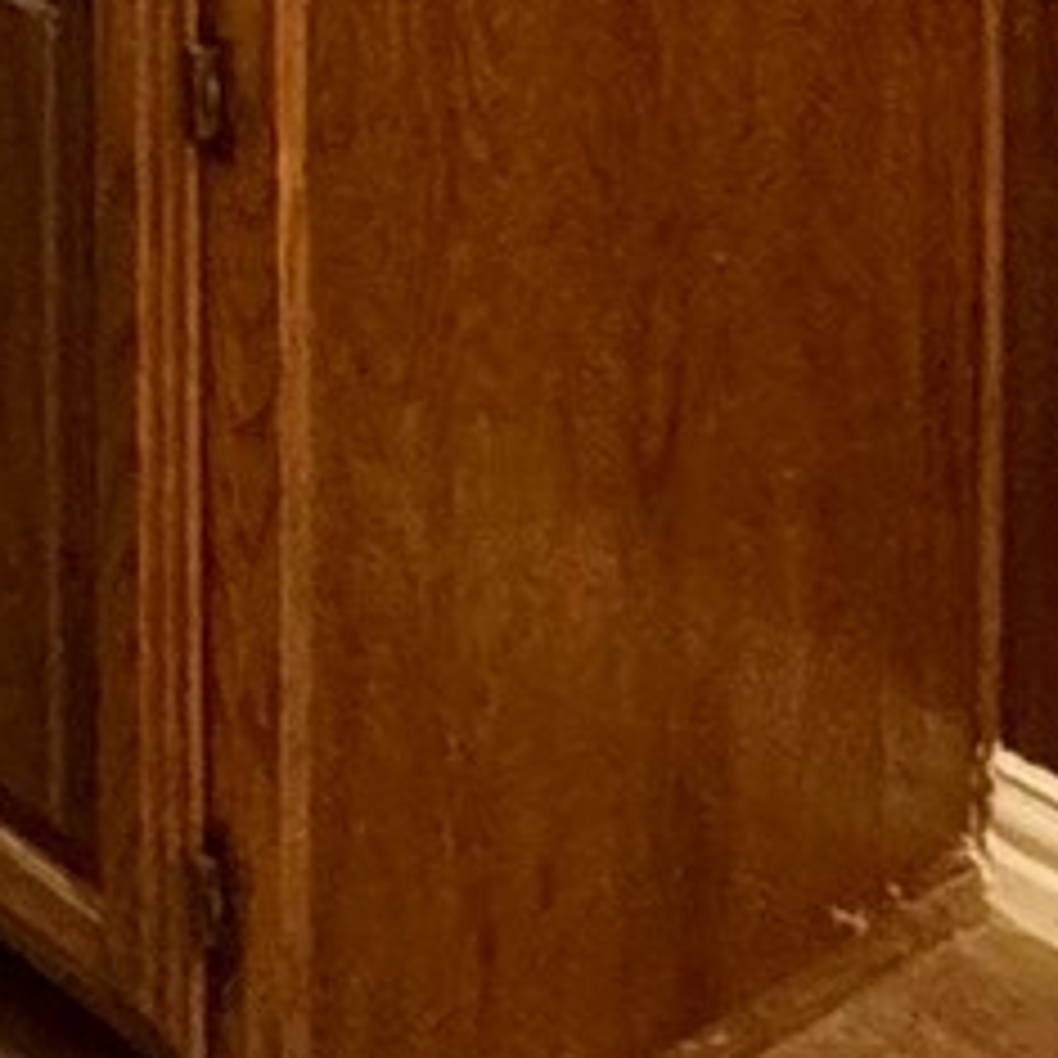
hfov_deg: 14.0
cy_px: -1544
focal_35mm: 108
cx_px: -963
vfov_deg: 12.4
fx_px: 3735
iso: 500
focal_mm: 2.22
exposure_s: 1/60
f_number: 2.2
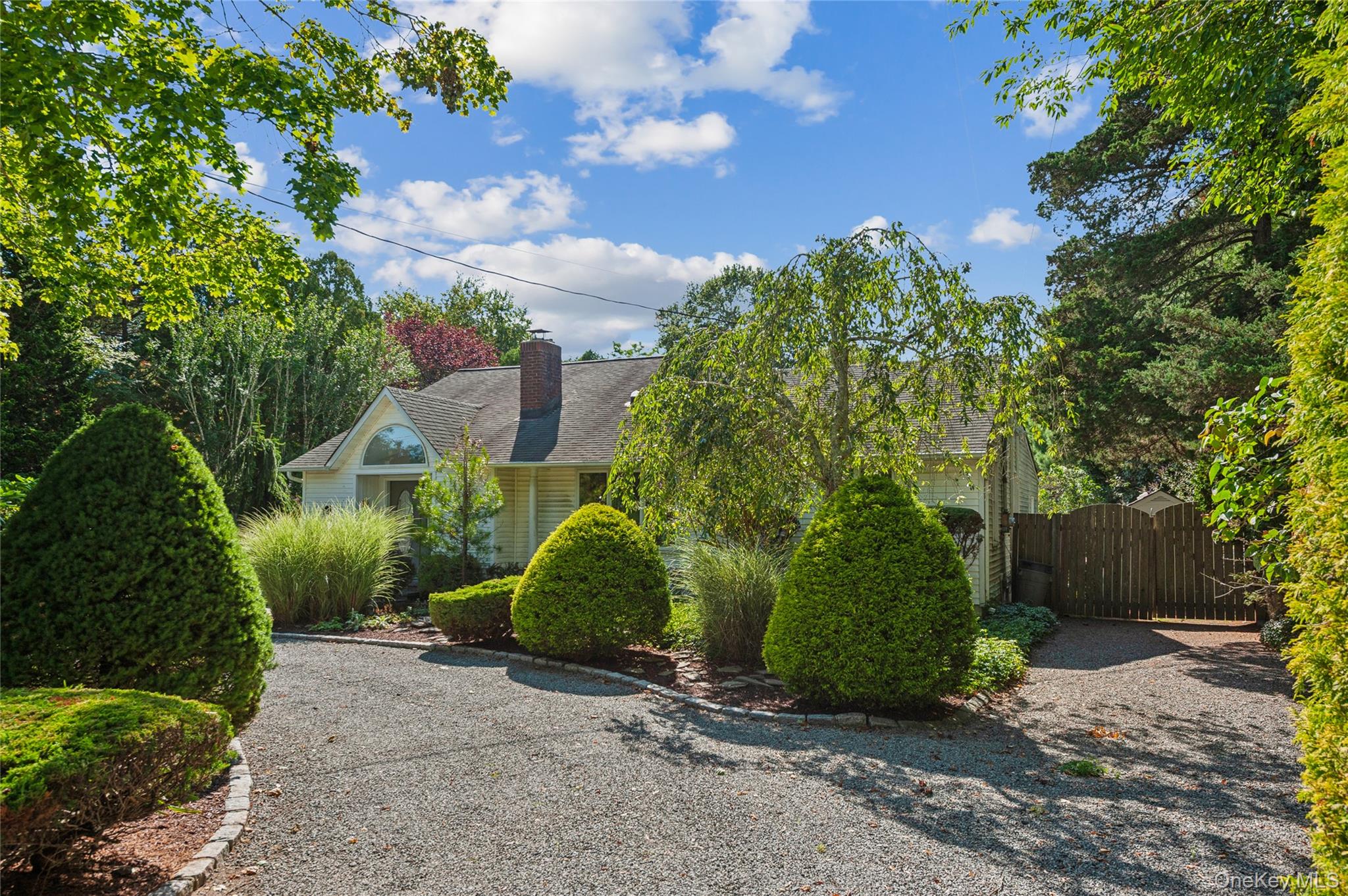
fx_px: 898
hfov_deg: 73.8
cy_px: 448
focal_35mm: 24
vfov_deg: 53.1
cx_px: 674
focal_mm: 24
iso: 200
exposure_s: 1/320
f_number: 8
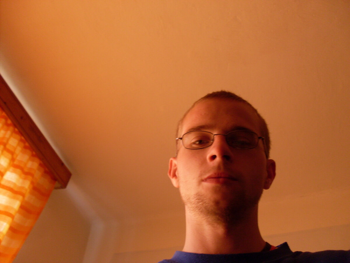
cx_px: 175
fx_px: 384
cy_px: 132
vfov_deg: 37.7
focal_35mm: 38
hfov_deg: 49.0
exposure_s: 1/30
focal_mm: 6.3
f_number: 2.8
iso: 80
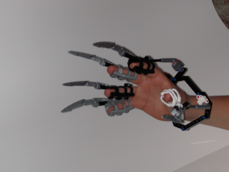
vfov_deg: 18.0
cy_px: 86
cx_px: 114
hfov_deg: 23.8
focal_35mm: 82
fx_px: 542
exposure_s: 1/59.9
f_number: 4.1
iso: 100
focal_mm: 12.5
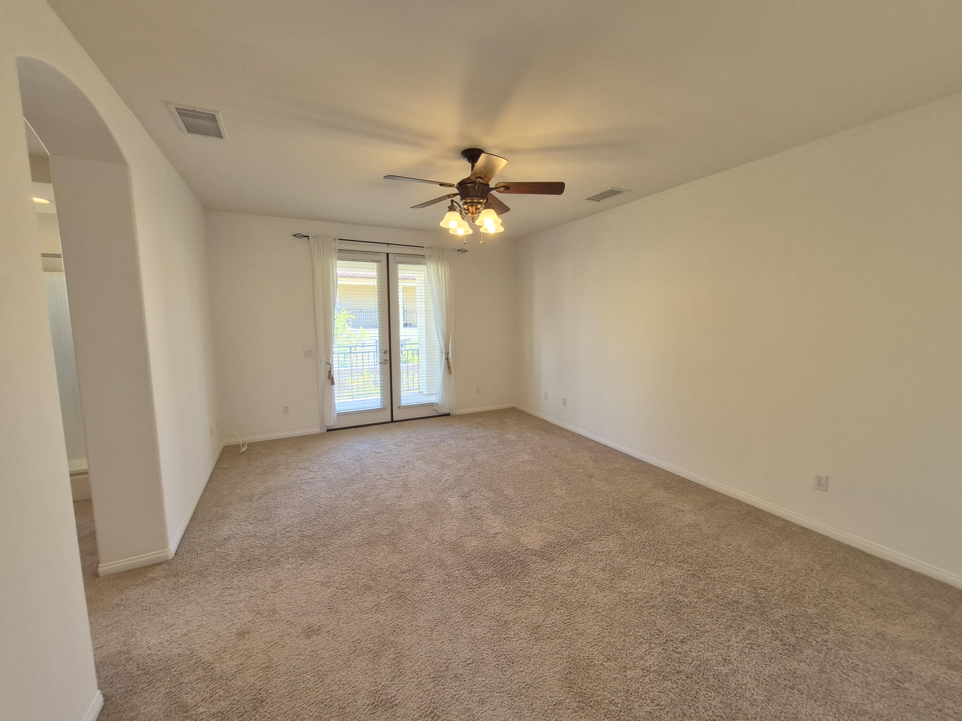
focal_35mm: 13
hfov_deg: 106.2
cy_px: 360
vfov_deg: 89.9
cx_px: 481
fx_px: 361
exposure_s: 1/60
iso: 80
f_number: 2.2
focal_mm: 1.74
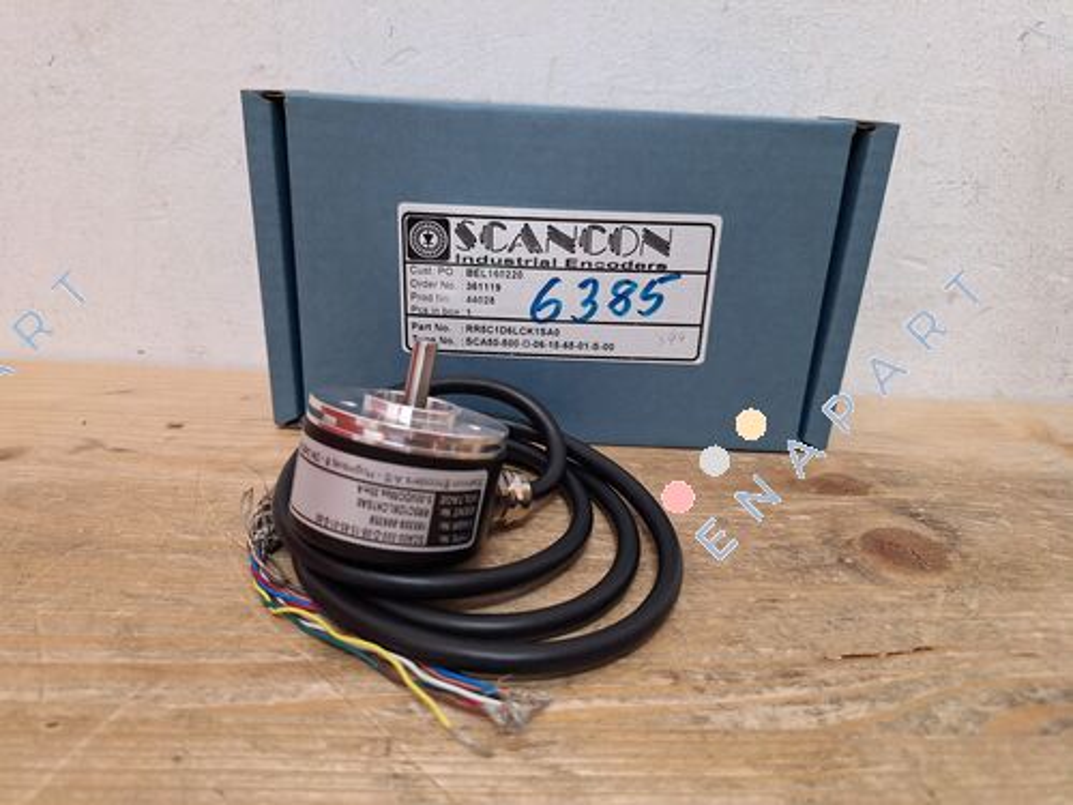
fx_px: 713
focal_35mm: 23
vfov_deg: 58.9
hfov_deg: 73.9
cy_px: 402
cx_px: 536
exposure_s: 1/33
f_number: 1.8
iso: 200
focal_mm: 5.54
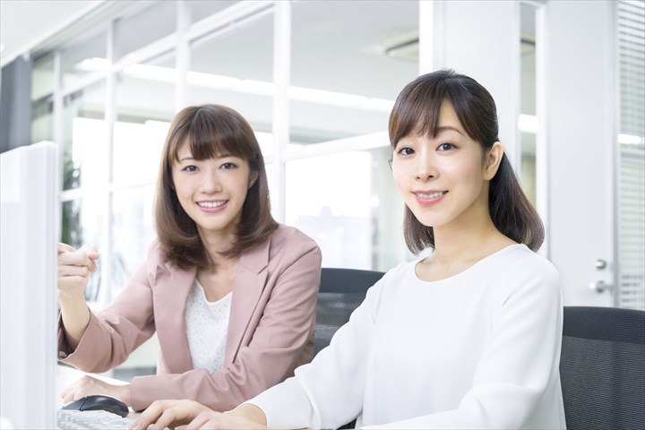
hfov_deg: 39.6
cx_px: 322
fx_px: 896
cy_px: 215
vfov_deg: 27.0
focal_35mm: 50
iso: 320
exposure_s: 1/200
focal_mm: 50
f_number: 5
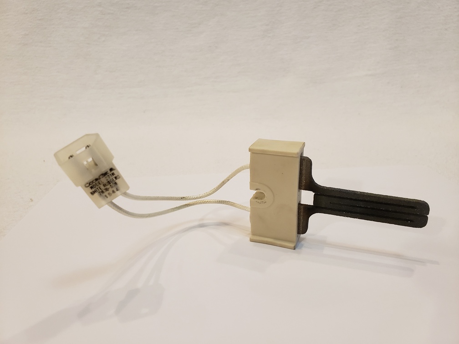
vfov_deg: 53.1
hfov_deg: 67.3
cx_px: 230
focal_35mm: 26
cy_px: 172
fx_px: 345
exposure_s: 1/60
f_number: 2.4
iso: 320
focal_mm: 4.3
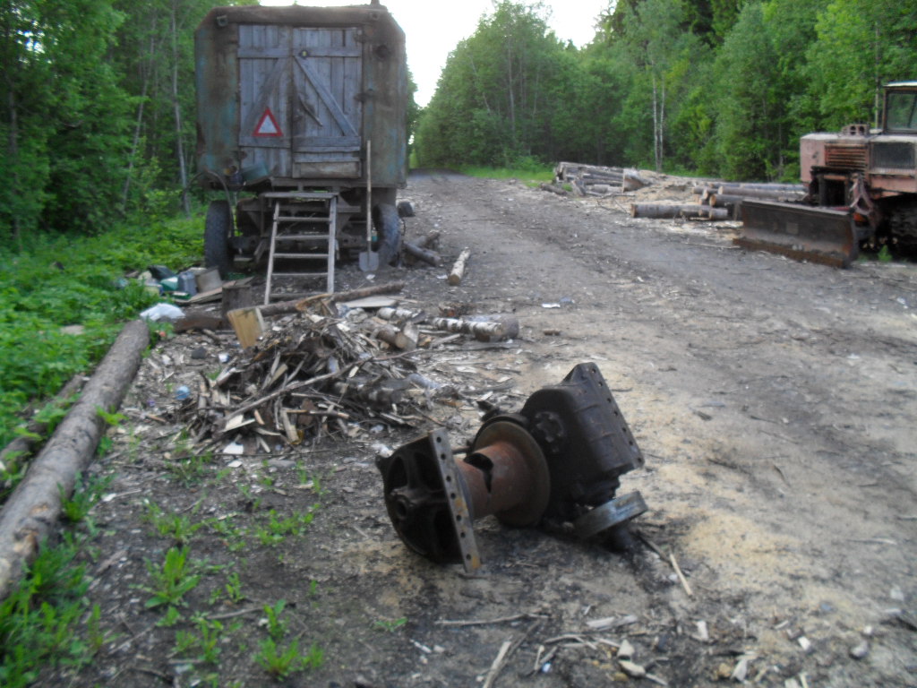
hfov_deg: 52.6
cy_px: 344
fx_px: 927
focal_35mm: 35
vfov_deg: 40.7
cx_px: 458
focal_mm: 6.3
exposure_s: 1/90
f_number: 3.2
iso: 100
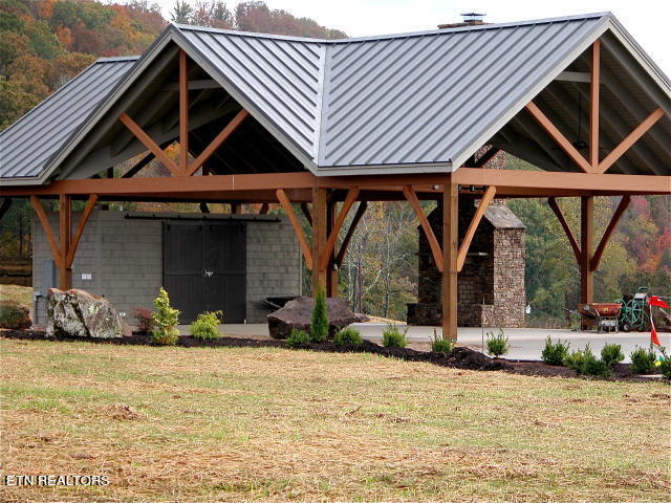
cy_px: 252
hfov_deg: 15.8
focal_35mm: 125
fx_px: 2423
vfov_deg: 11.9
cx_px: 336
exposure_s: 1/124
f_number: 3.8
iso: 100
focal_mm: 31.9
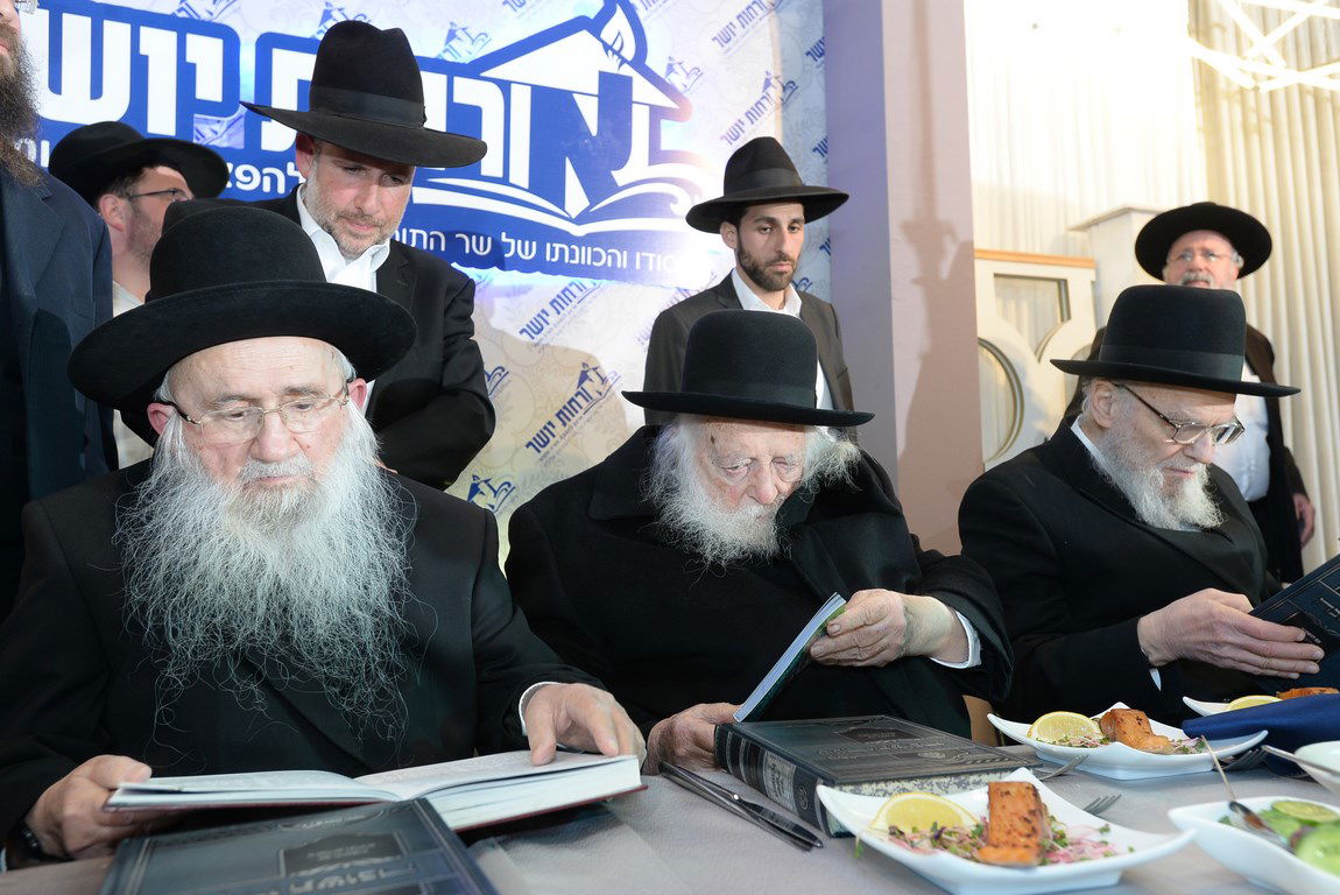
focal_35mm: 28
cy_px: 448
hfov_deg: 65.4
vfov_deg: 46.5
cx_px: 670
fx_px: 1043
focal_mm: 28
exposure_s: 1/80
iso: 1000
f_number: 5.6
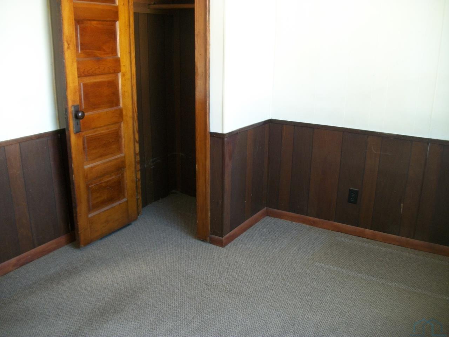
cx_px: 224
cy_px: 168
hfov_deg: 56.8
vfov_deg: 44.2
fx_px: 415
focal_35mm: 32
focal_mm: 5.7
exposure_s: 1/40
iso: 160
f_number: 2.9
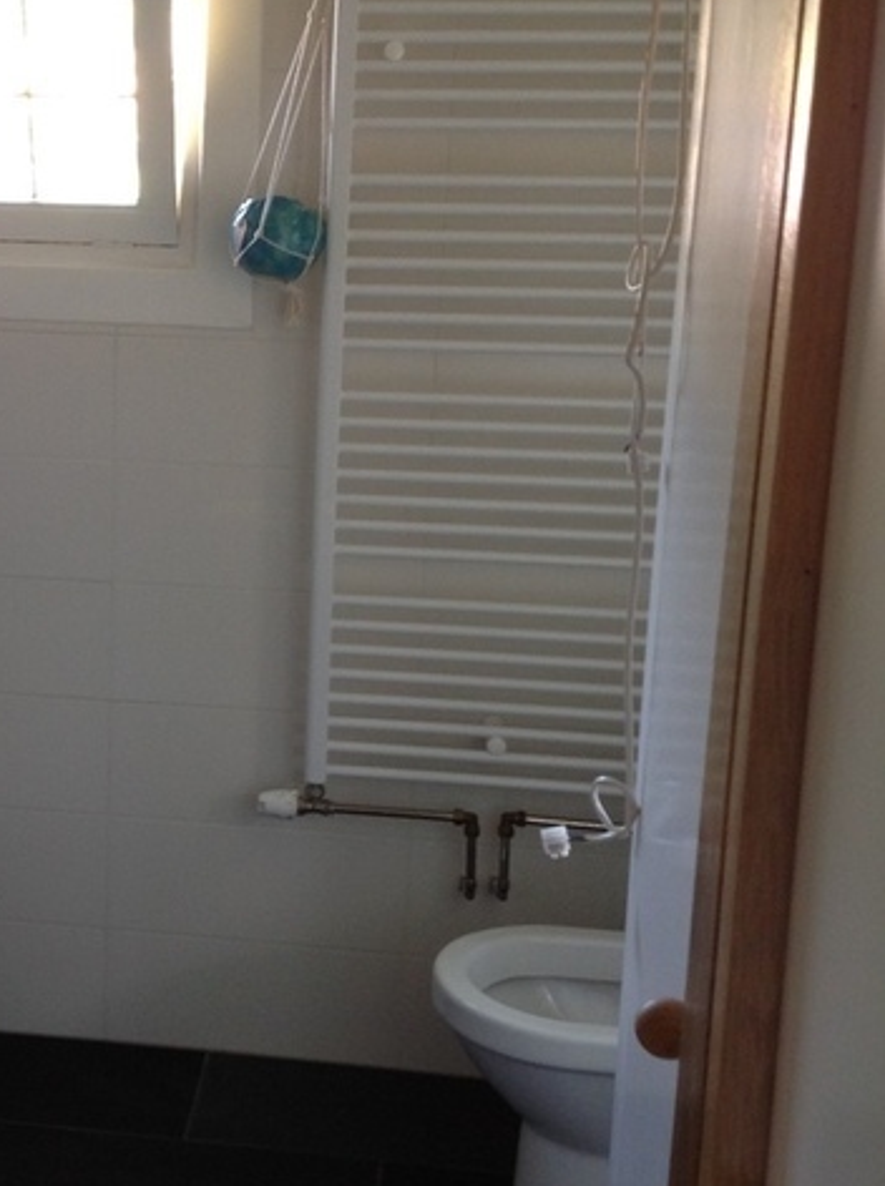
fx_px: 1950
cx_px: 166
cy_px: 590
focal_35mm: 57
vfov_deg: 33.8
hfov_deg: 25.1
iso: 80
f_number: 2.4
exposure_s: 1/15
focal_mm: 4.28
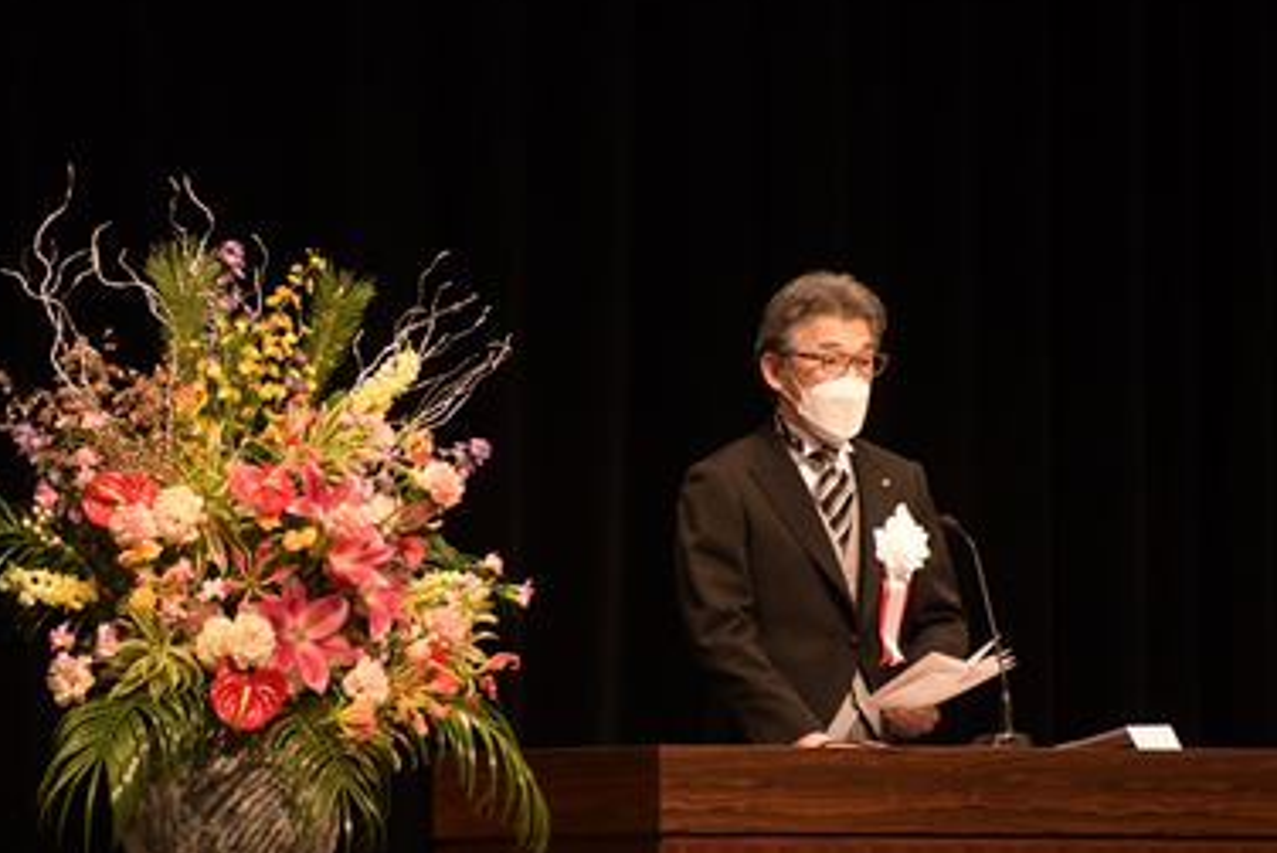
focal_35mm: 598
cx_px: 669
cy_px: 460
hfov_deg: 3.4
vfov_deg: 2.3
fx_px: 21219
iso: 2500
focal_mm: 300
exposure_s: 1/250
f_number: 6.3
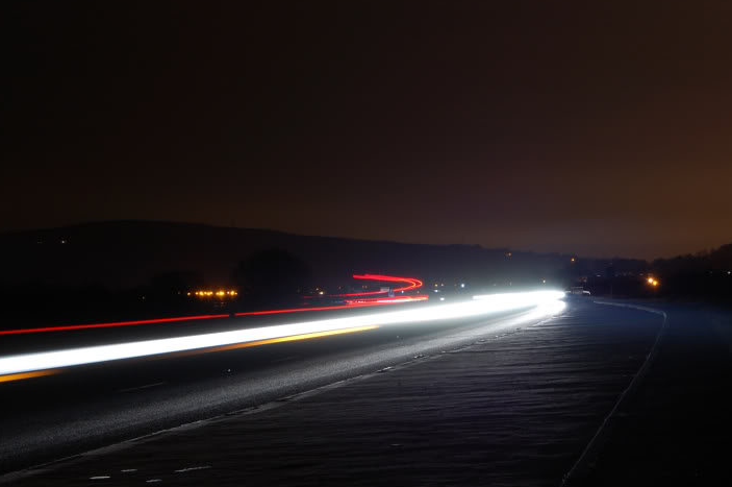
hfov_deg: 24.3
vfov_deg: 16.4
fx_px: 1686
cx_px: 520
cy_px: 282
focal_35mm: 83
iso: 200
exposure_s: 20
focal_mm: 38
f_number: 11
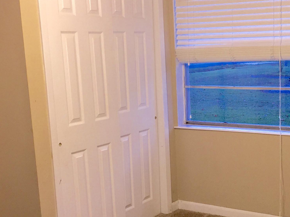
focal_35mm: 59
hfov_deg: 32.3
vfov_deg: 24.7
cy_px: 137
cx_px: 206
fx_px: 494
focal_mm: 4.15
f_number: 2.2
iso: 80
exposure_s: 1/30
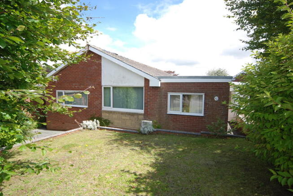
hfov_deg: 85.4
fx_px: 159
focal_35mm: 20
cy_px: 98
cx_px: 146
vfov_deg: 63.4
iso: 100
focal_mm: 13
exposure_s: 1/200
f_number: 5.6
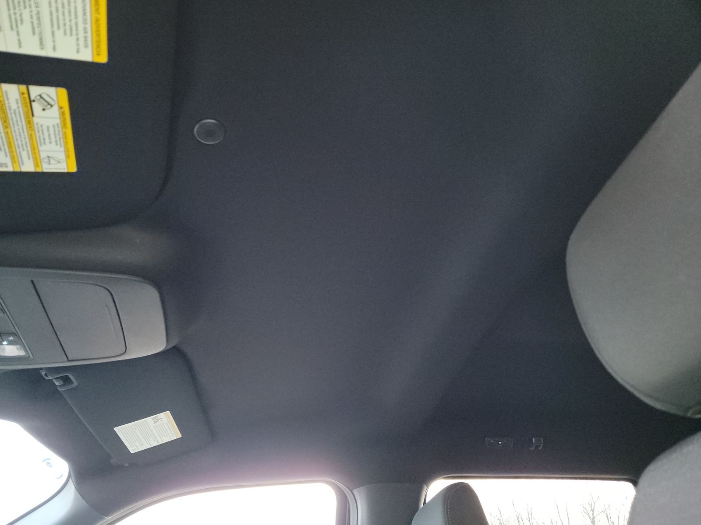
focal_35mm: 24
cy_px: 262
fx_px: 486
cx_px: 350
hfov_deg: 71.6
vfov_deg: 56.8
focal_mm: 6.7
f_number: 1.8
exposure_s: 1/59
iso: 2934
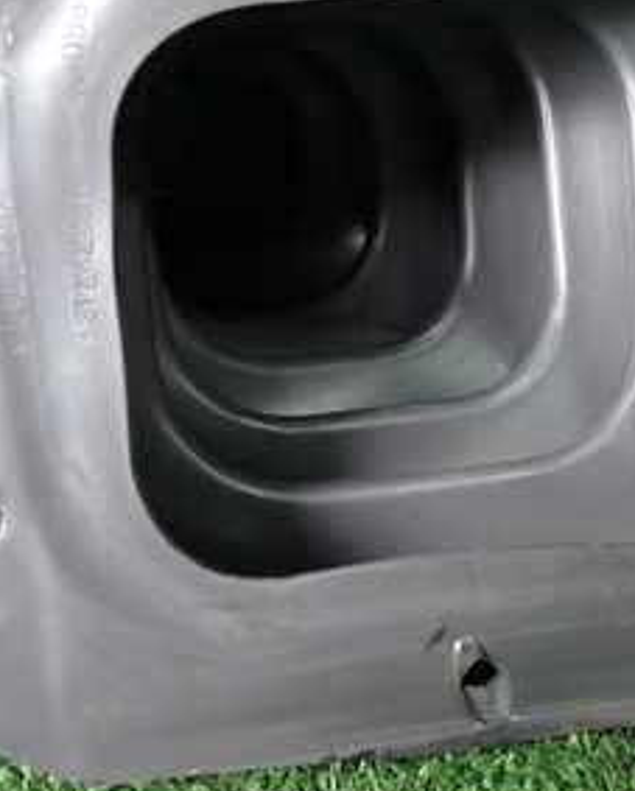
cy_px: 254
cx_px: 520
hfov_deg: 24.2
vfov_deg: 30.2
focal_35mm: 62
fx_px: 1454
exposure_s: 1/30
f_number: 2.3
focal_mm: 5.4
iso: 250
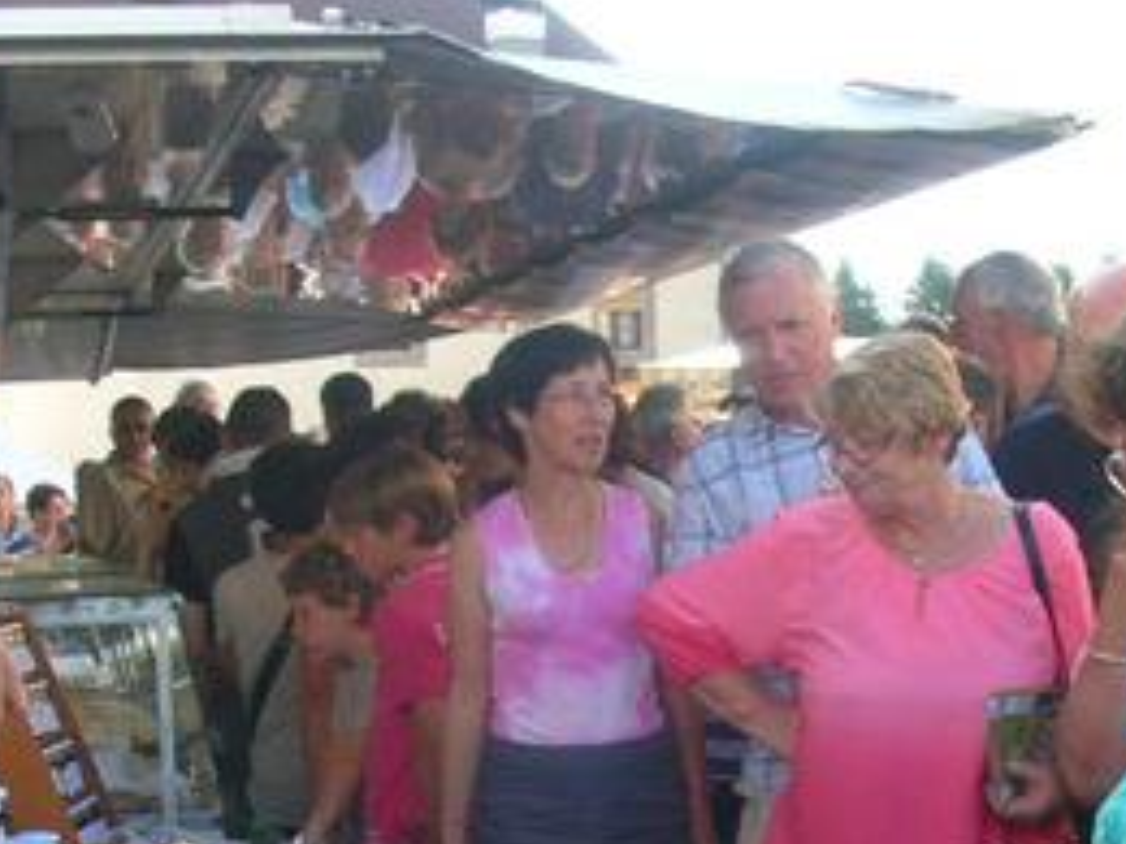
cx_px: 637
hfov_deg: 22.7
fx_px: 2797
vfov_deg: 16.8
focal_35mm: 86
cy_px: 866
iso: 50
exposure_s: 1/138
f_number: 2.8
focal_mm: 5.8
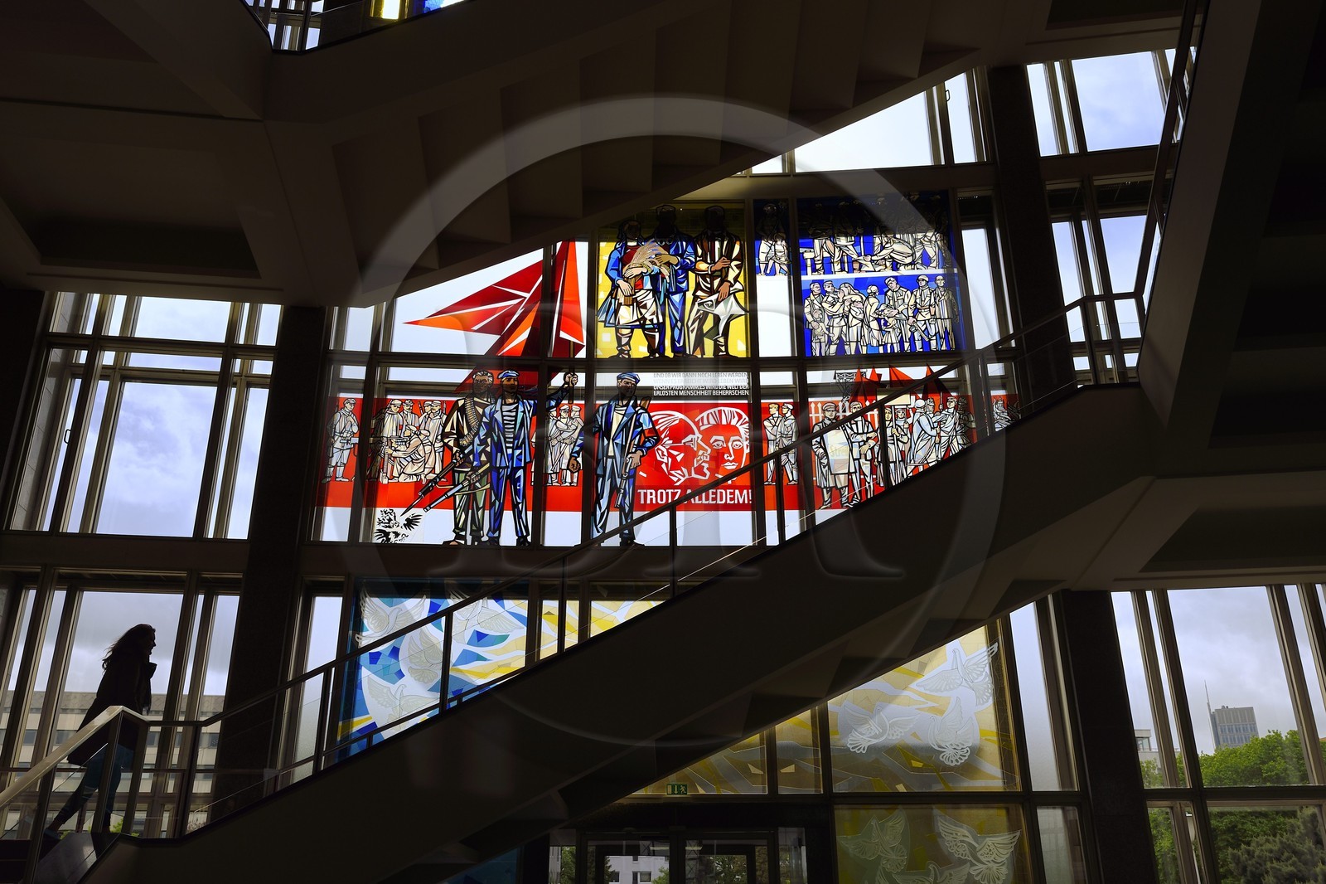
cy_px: 442
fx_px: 1068
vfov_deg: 44.9
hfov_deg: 63.7
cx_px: 663
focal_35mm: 29
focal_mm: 29
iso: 200
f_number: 11
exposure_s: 1/200
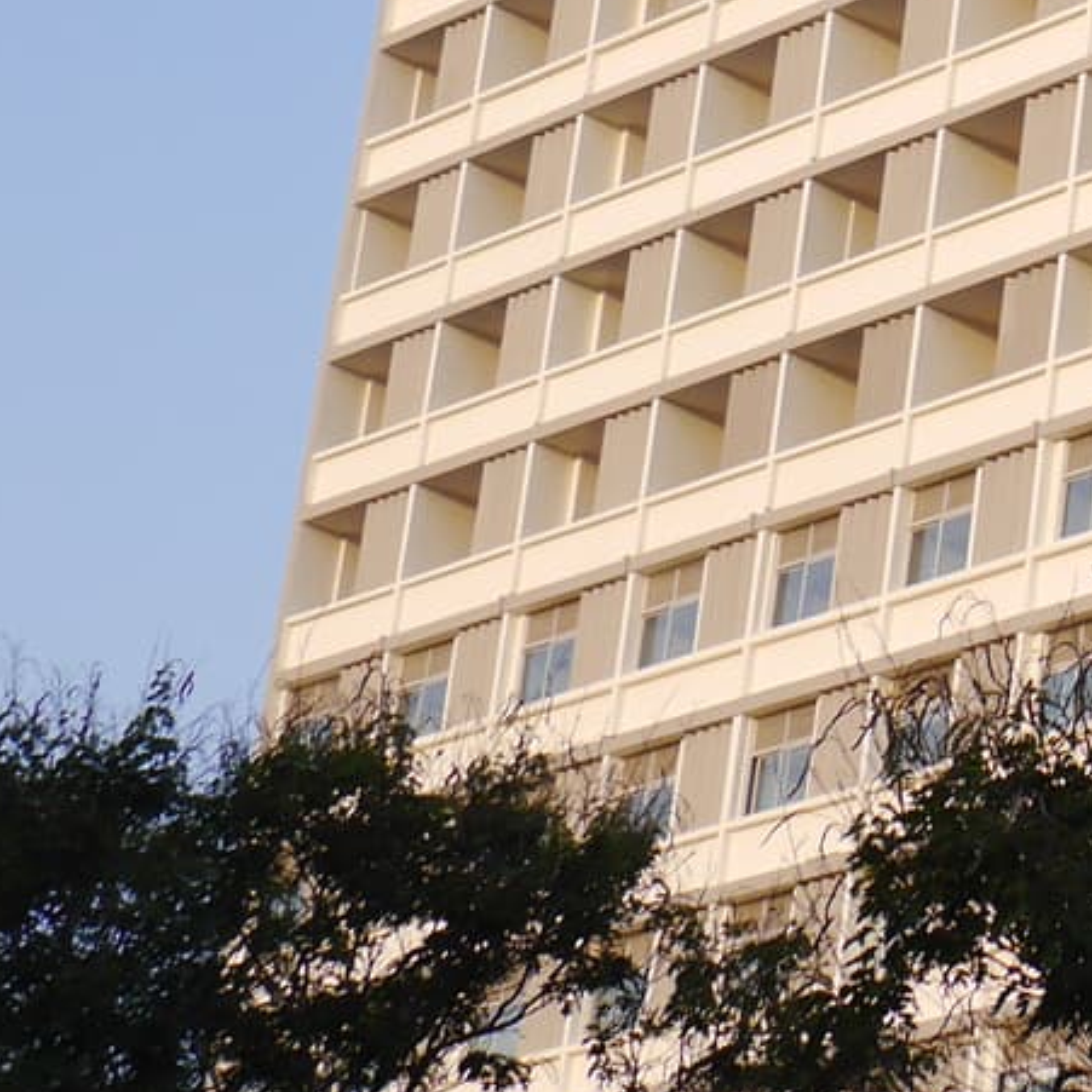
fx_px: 5603
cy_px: -41
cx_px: 2288
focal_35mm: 157
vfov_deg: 11.0
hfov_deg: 10.2
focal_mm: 20
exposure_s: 1/200
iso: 160
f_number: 5.6
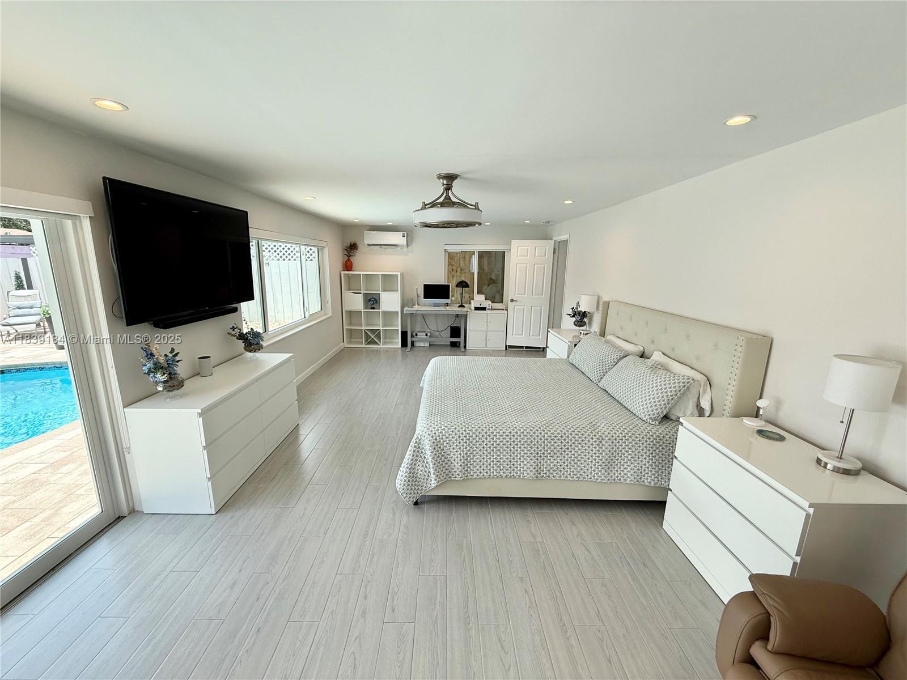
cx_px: 454
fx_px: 367
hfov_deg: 102.1
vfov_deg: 85.7
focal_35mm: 14
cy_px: 340
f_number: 2.2
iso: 64
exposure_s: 1/240
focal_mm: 2.22
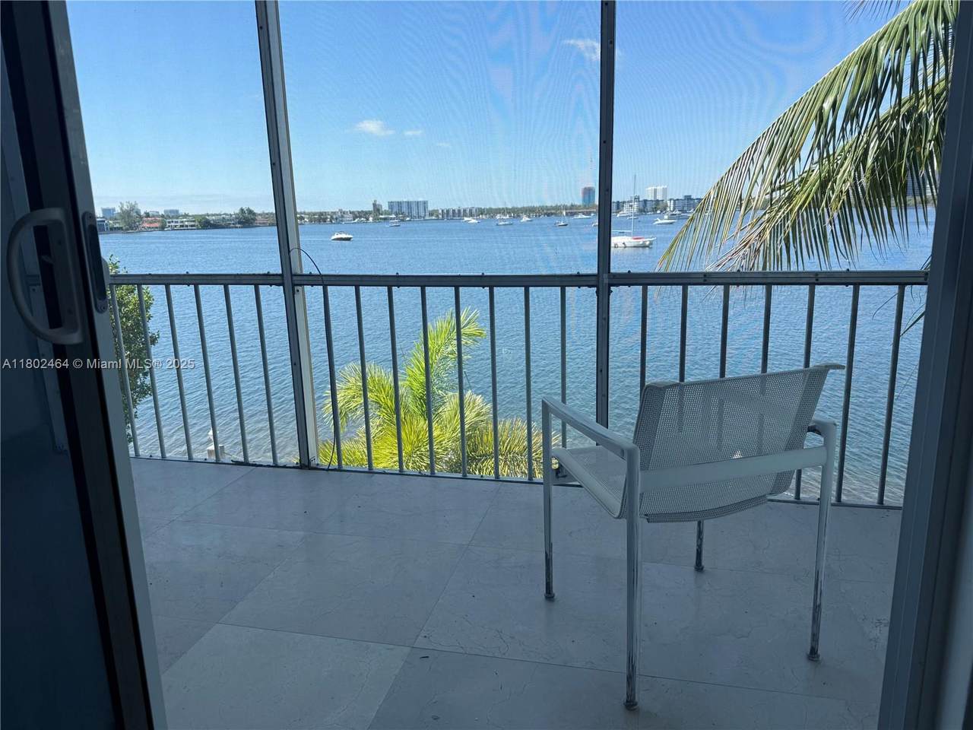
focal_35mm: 24
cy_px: 365
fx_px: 675
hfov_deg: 71.6
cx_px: 486
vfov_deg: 56.8
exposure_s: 1/2000
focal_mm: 6.76
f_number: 1.78
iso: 80
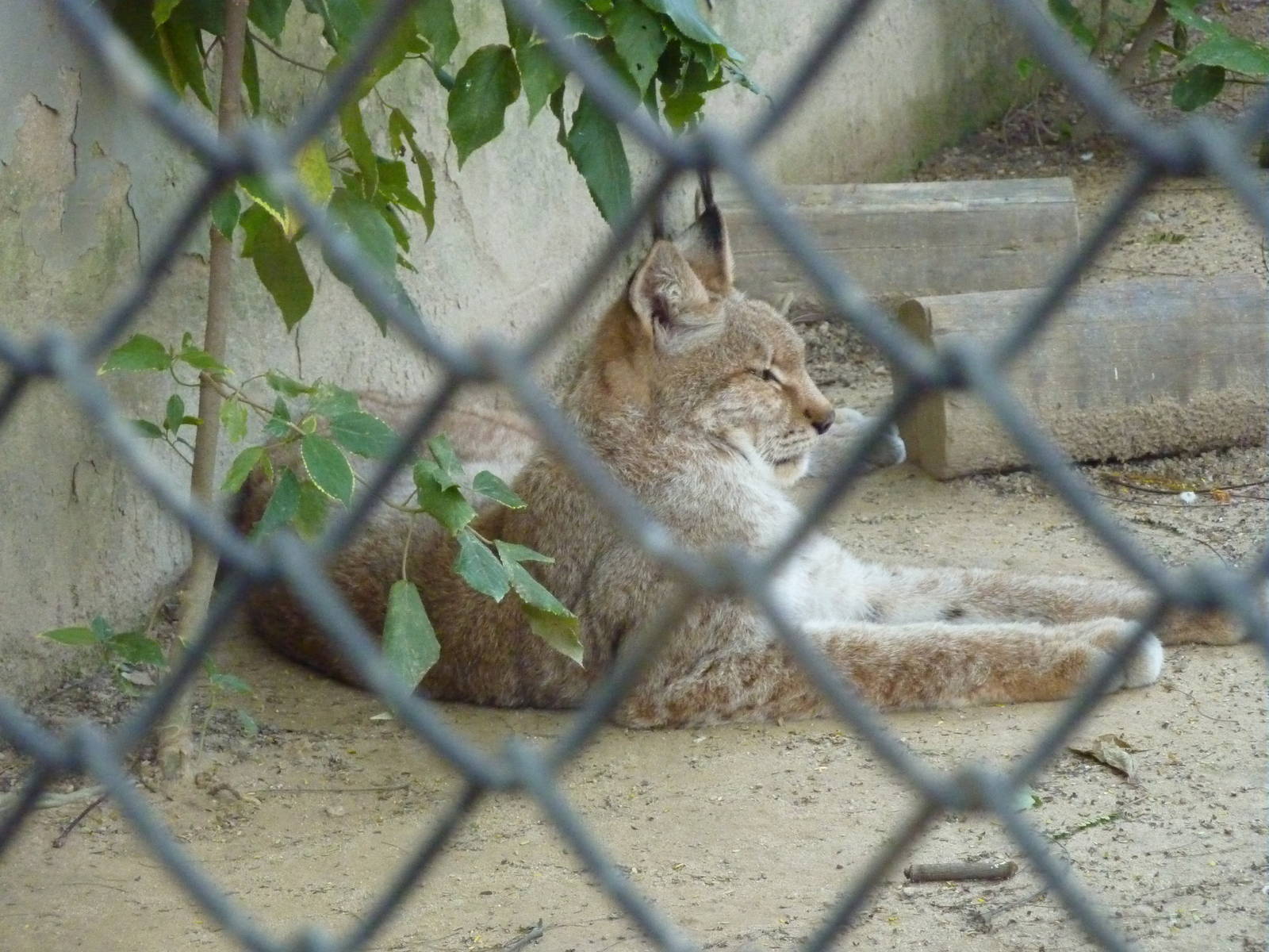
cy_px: 476
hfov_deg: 14.4
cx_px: 634
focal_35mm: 137
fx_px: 5022
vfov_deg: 10.8
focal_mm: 22.5
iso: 800
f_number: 4.5
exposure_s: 1/60
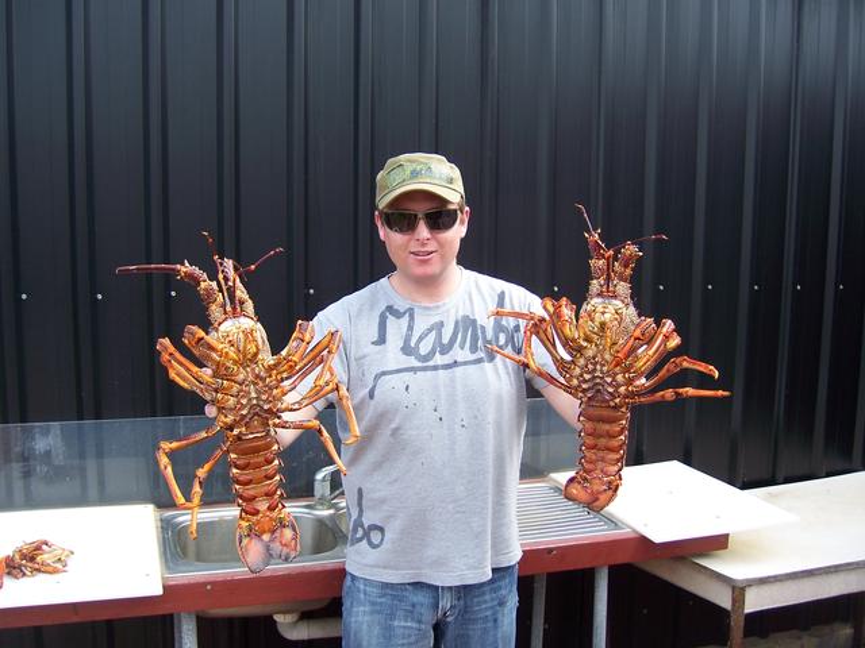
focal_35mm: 36
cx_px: 432
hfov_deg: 51.4
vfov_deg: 39.7
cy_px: 324
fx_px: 900
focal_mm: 6.2
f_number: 2.8
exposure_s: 1/250
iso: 80
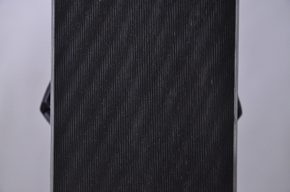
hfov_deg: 13.1
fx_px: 1267
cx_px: 145
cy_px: 96
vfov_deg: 8.7
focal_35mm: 158
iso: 3200
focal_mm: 105
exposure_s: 1/125
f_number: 9.5
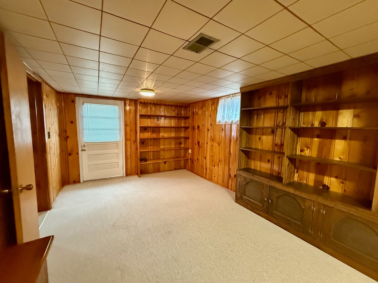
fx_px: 153
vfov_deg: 85.7
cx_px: 189
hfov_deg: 102.1
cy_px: 142
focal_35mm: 14
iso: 1000
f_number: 2.2
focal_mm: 2.22
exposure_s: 1/60
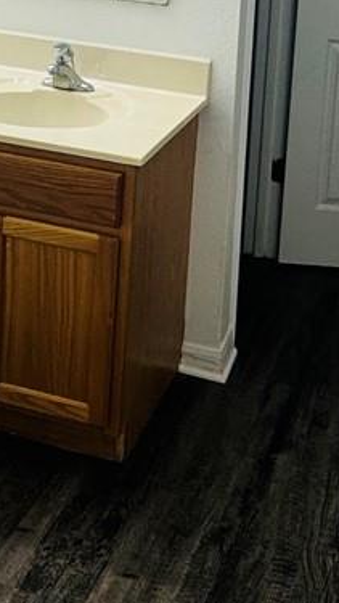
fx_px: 1038
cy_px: -16
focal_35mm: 65
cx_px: 174
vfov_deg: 29.9
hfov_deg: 18.5
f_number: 2.2
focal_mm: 2.22
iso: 64
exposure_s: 1/120
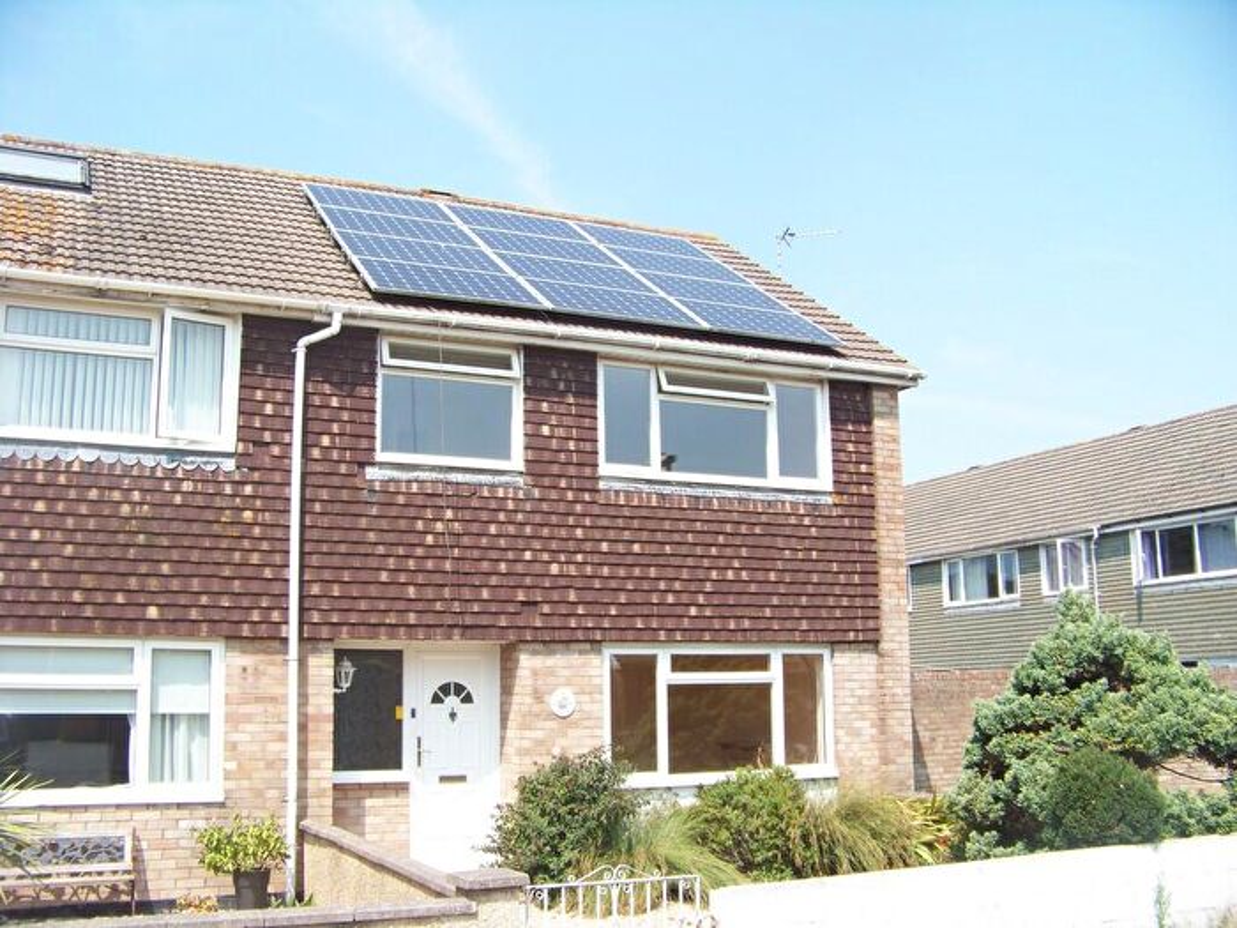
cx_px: 618
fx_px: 1286
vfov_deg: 39.7
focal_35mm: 36
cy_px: 464
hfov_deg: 51.4
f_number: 3.2
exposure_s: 1/500
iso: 64
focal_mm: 5.85
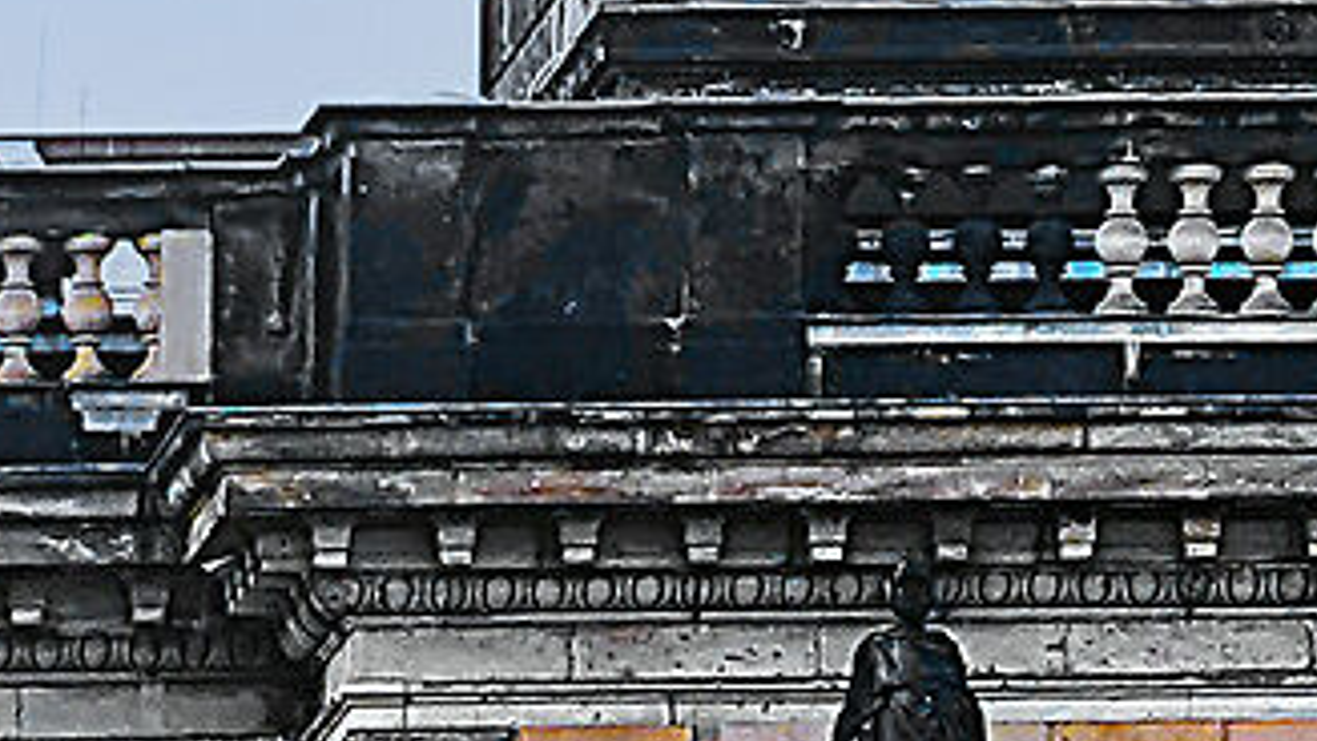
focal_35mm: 961
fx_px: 33562
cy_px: 2404
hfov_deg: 2.2
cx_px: 4128
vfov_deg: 1.3
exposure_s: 1/640
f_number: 6.3
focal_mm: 60
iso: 200
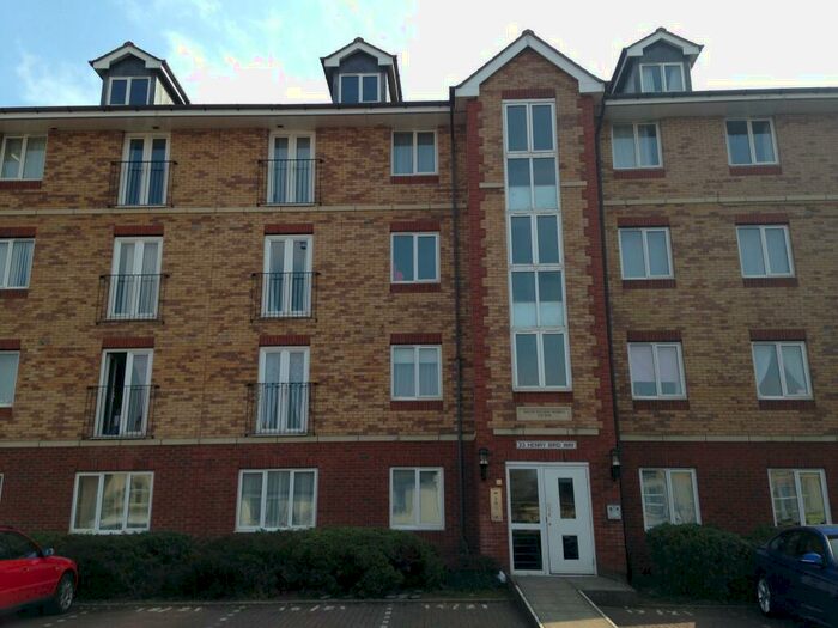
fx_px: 799
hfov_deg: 55.4
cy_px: 314
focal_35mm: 33
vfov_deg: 42.9
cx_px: 419
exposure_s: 1/889
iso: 50
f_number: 2.4
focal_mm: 4.12
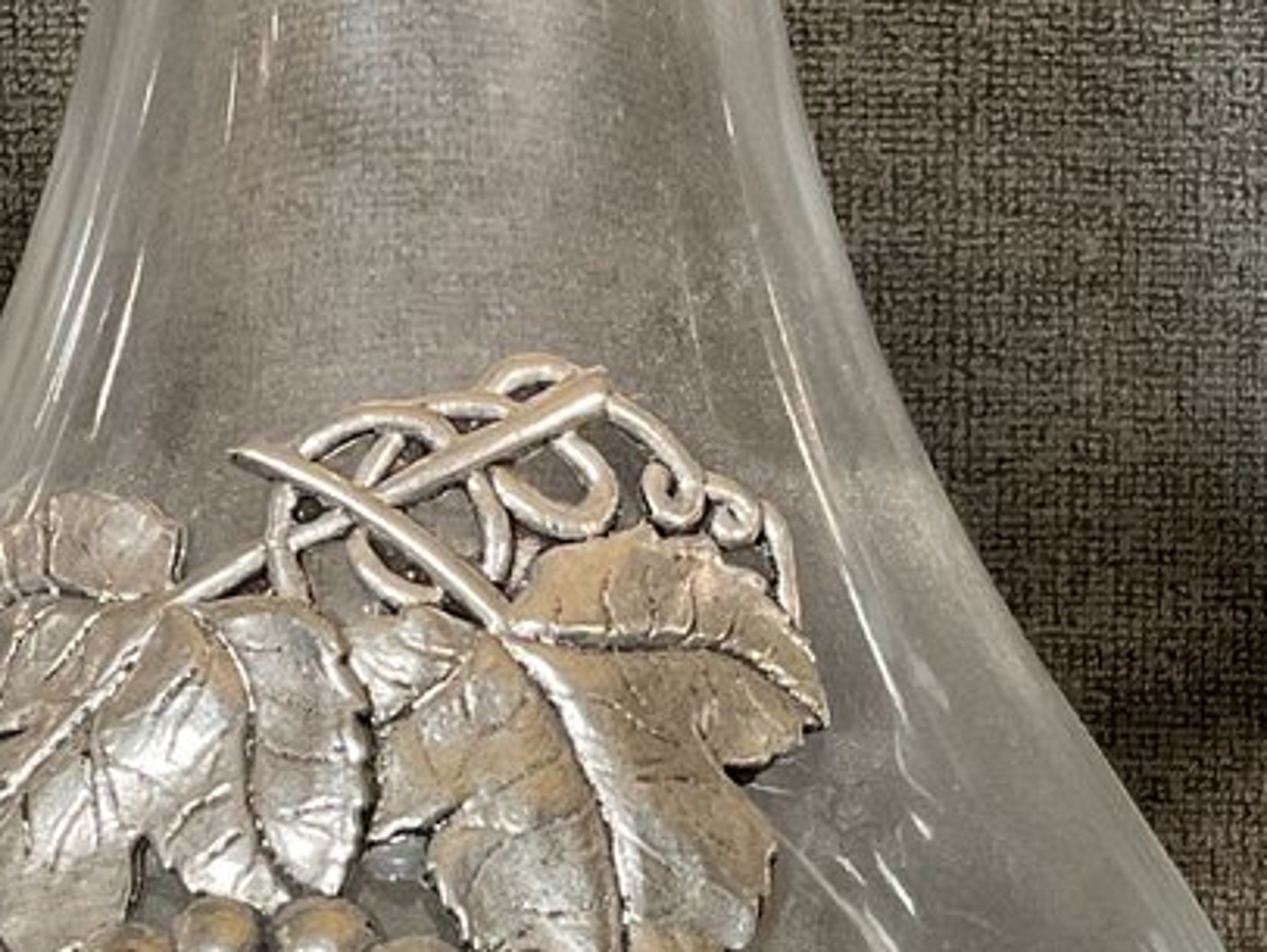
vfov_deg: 13.7
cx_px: 751
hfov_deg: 18.2
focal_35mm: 108
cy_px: 738
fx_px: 3955
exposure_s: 1/50
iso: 160
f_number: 1.8
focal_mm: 3
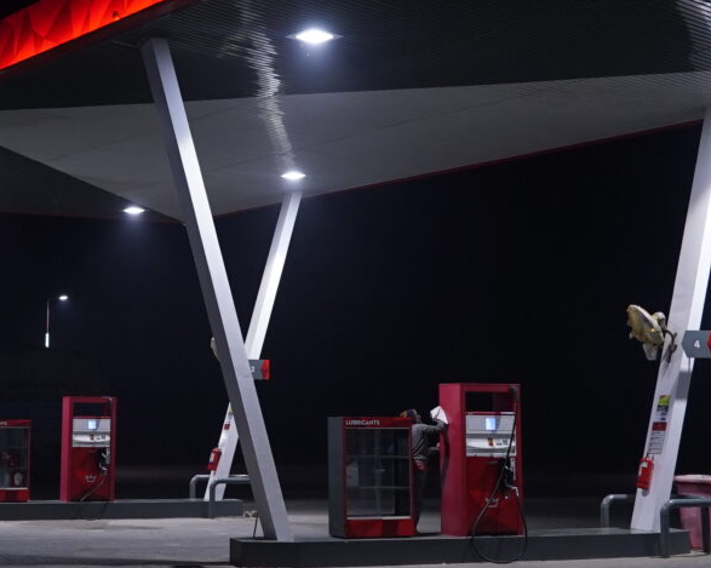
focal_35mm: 59
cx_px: 208
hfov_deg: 31.6
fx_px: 1241
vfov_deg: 25.7
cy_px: 231
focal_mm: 24
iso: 1600
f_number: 4
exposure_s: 1/125
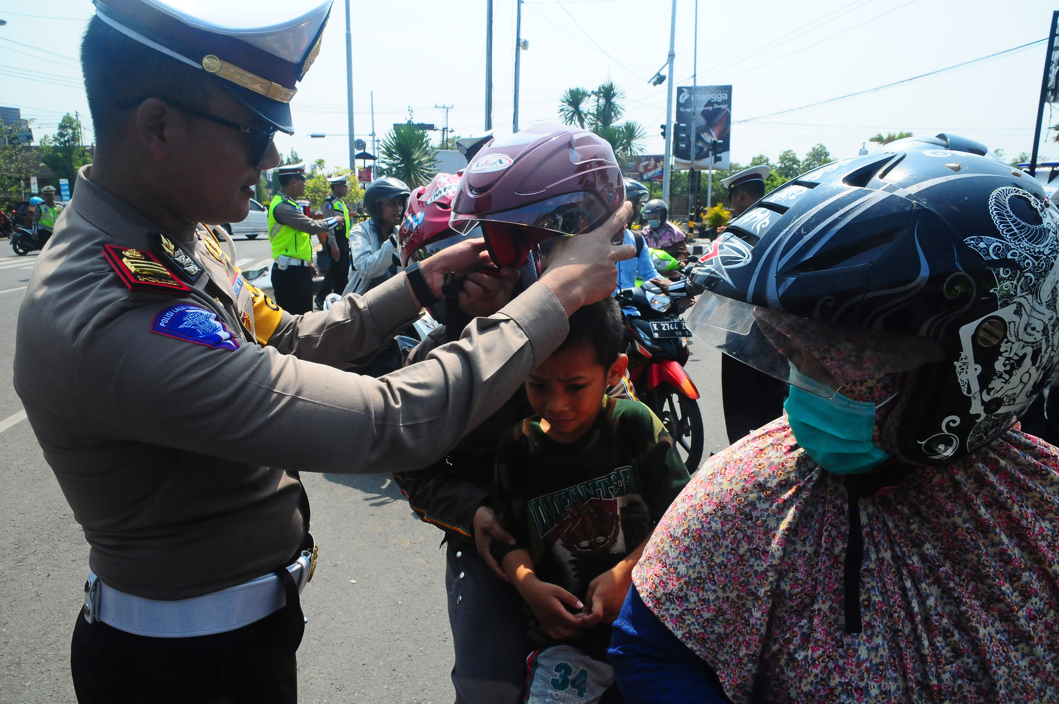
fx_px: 705
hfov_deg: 73.8
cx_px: 530
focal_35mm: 24
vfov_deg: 53.0
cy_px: 352
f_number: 13
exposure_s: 1/640
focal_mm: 16
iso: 800
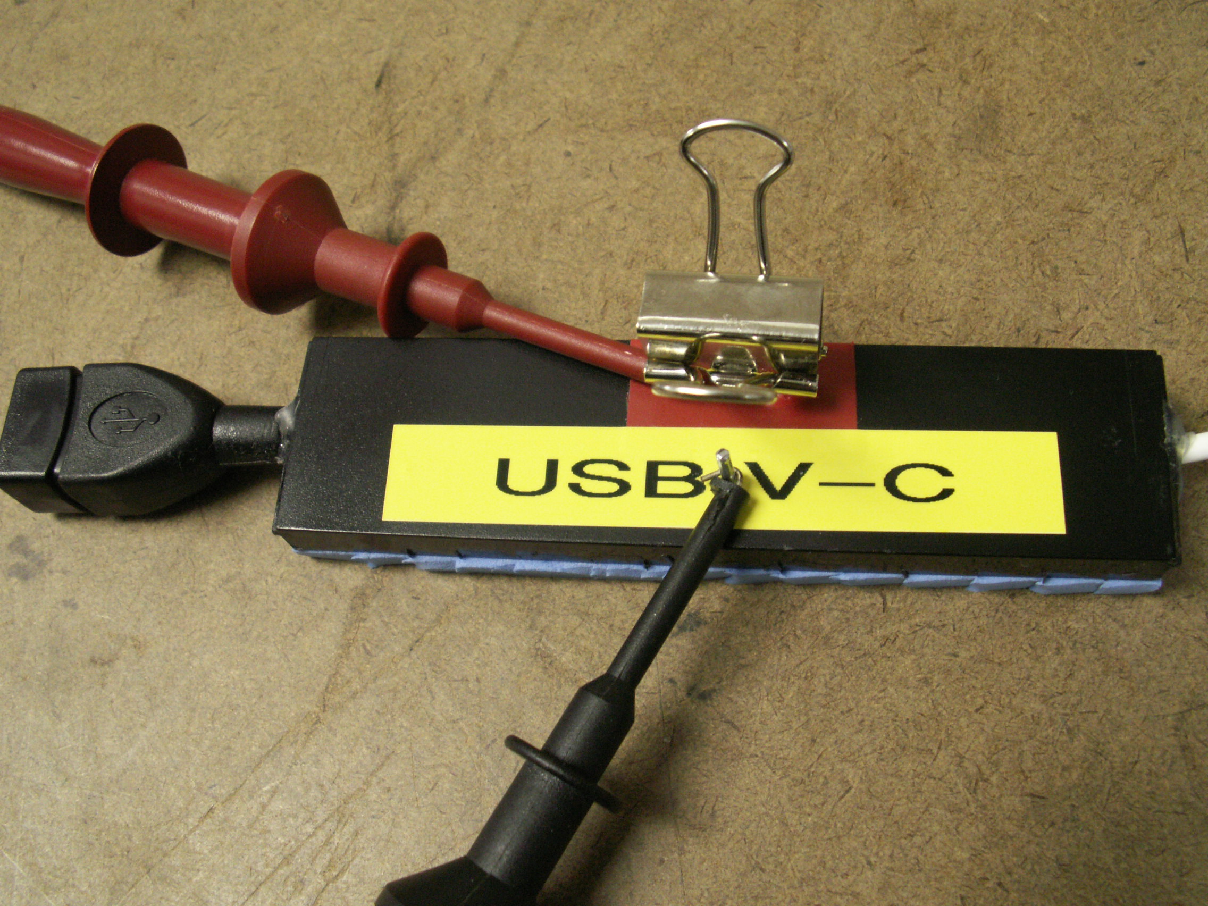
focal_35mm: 35
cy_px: 453
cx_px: 604
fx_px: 1221
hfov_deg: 52.6
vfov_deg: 40.7
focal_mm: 5.86
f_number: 2.8
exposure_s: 1/25
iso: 160
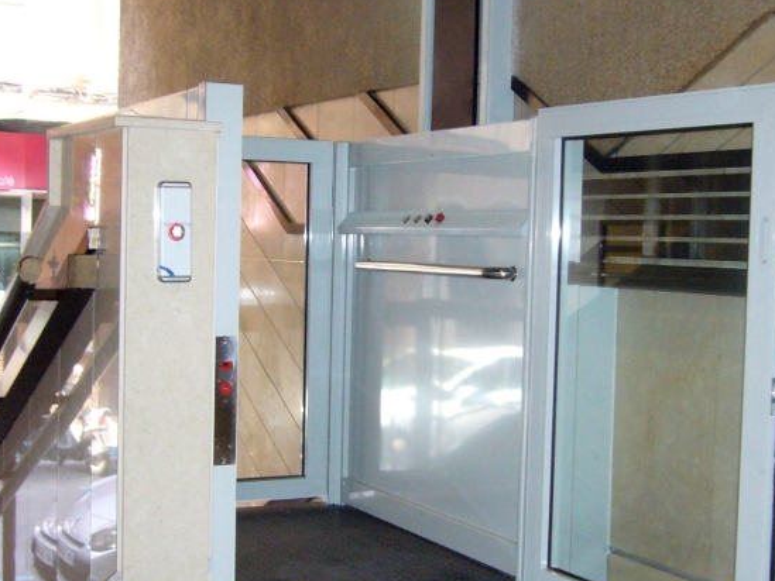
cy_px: 301
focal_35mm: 59
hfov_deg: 32.7
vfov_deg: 24.8
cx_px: 380
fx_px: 1321
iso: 250
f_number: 2.9
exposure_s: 1/30
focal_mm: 6
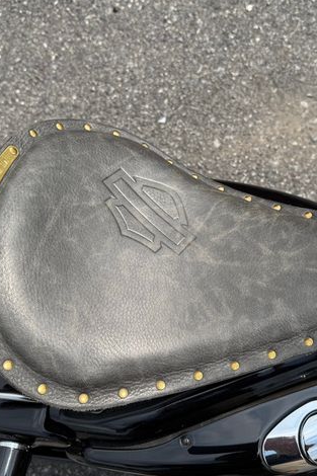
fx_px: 449
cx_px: 171
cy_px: 241
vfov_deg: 55.8
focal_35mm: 34
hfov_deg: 38.8
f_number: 1.78
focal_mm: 6.76
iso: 80
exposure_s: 1/4673
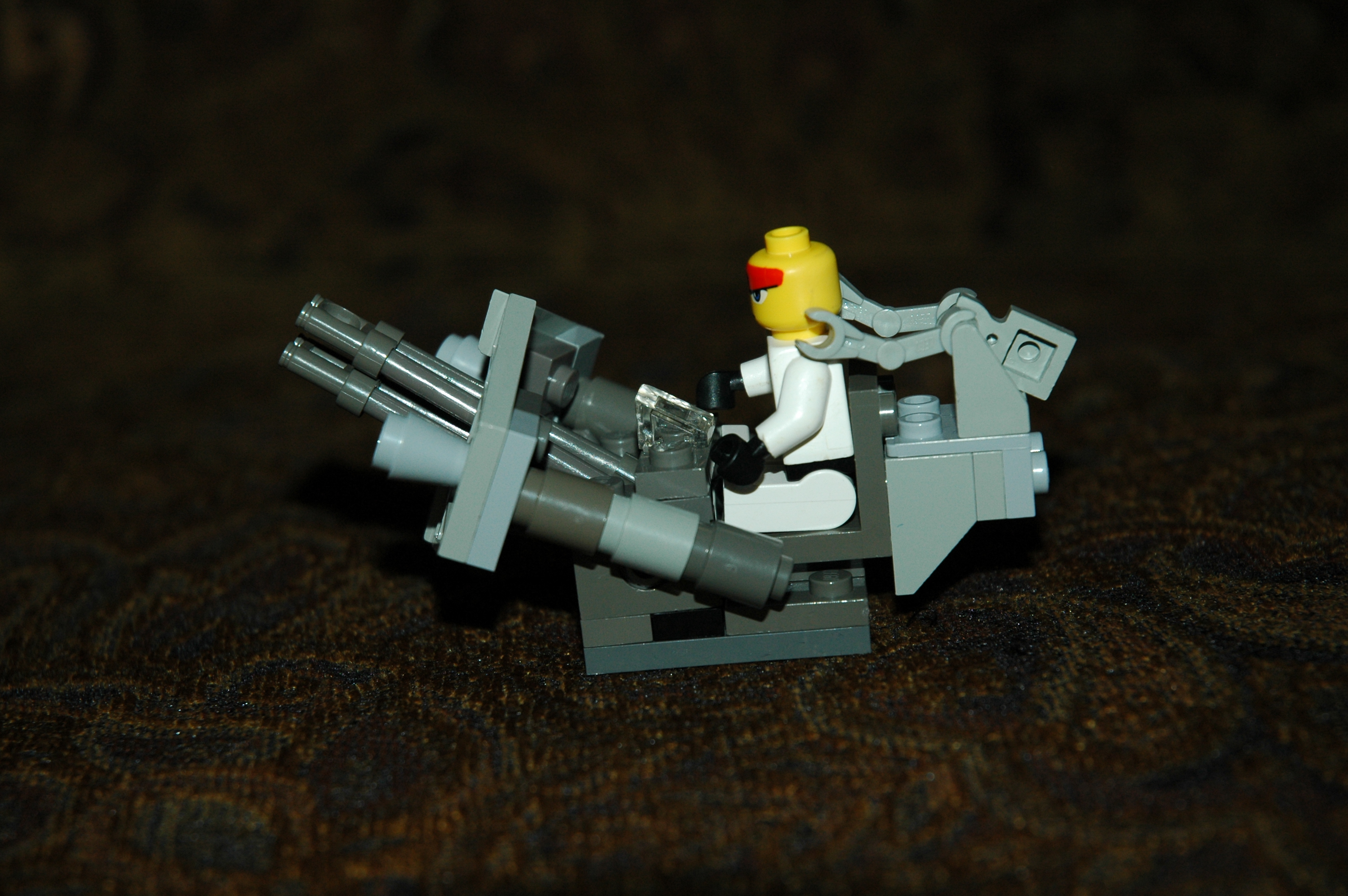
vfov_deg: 13.0
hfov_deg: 19.5
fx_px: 3928
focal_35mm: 105
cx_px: 674
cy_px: 448
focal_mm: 70
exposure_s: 1/125
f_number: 7.1
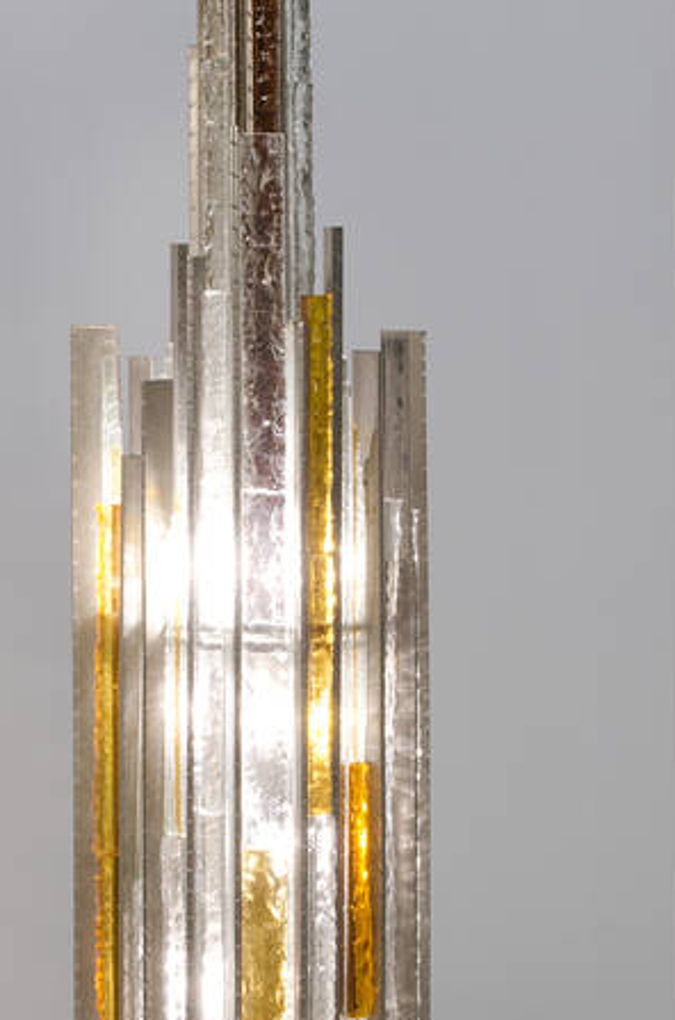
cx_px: 233
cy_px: 743
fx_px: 2577
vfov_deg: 22.2
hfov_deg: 14.9
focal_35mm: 91
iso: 200
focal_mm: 25
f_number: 16
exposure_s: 1/1.67
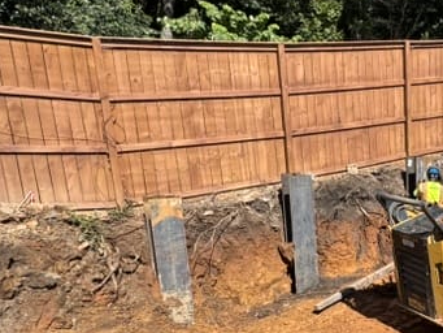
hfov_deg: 34.9
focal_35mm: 42
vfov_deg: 33.9
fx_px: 538
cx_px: 539
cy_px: 232
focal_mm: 2.22
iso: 50
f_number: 2.2
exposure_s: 1/1477
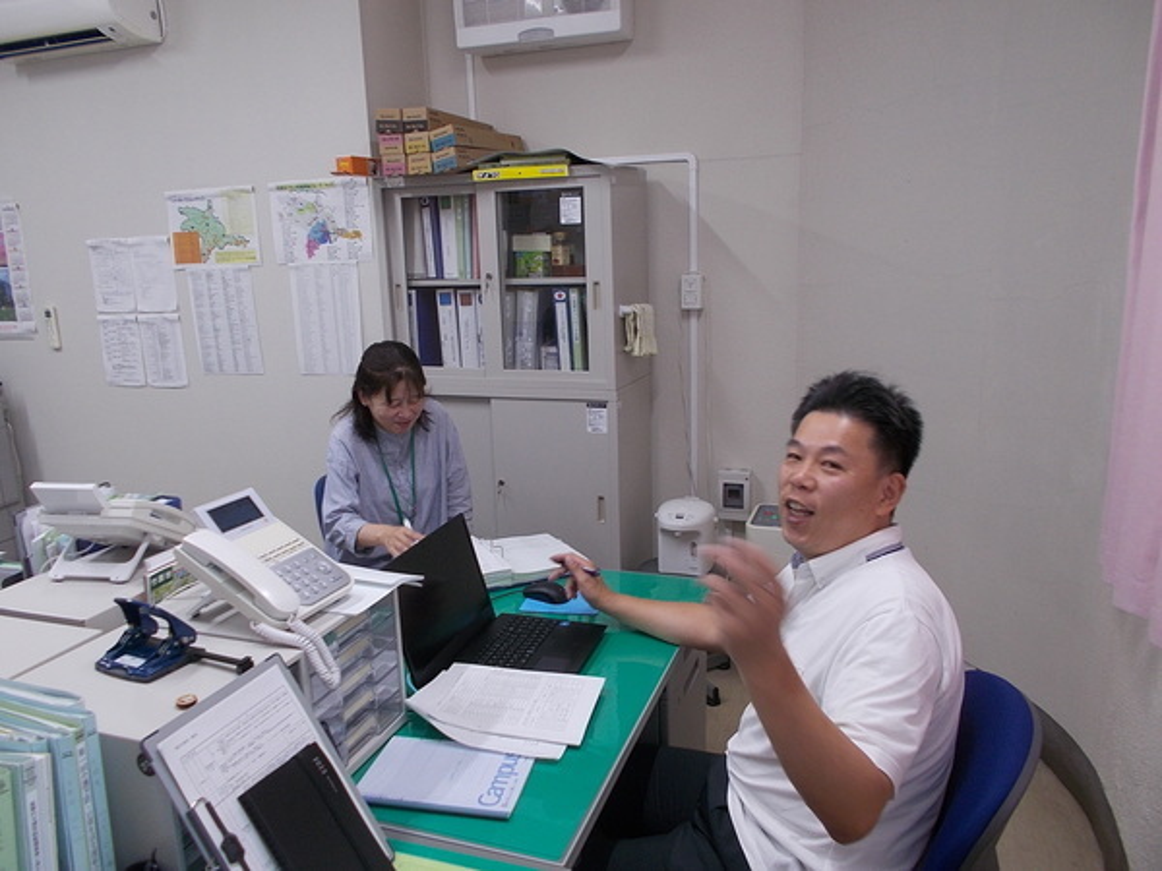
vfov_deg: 53.1
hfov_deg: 67.3
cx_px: 581
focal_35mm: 26
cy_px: 436
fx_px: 873
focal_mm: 4.6
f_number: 3.2
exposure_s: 1/25
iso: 100
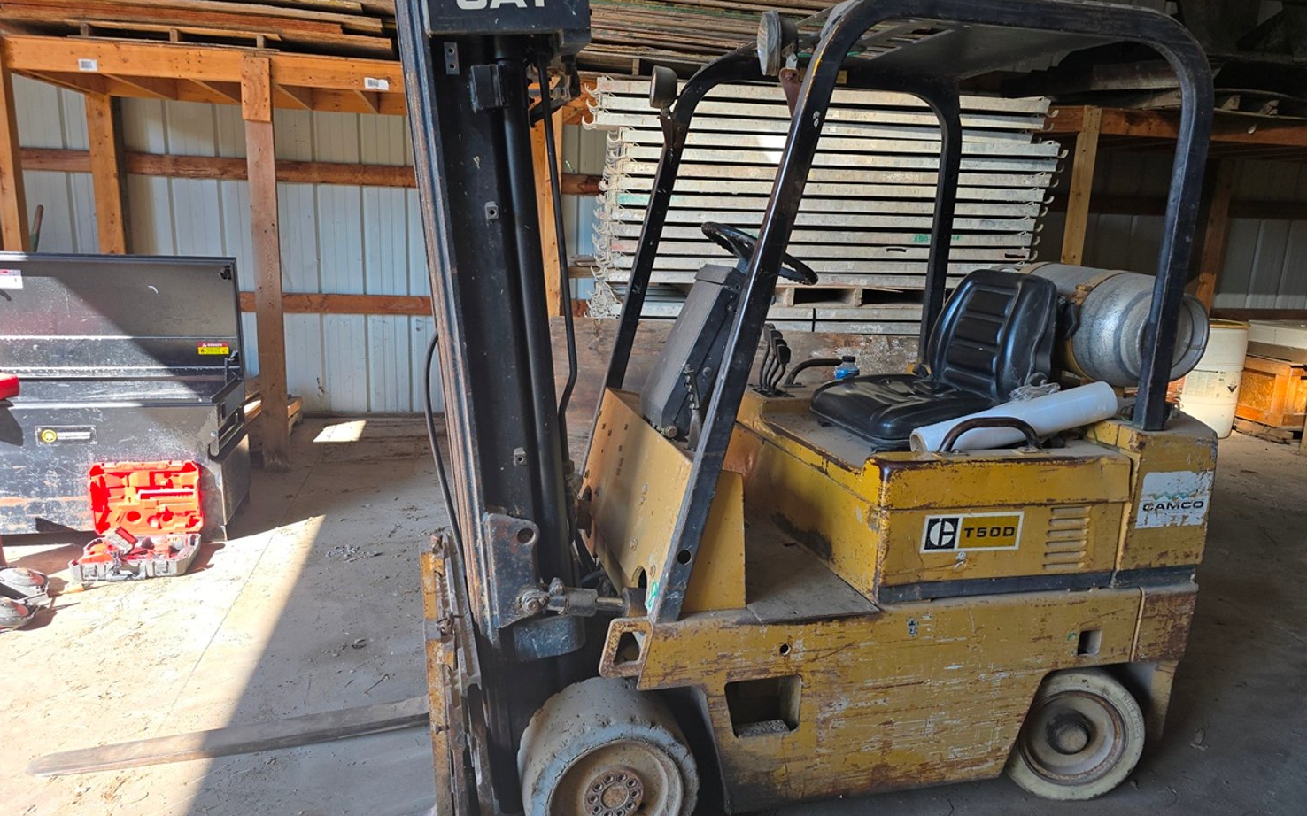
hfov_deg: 72.5
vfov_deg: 49.3
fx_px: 890
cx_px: 638
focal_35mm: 25
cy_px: 423
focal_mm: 6.3
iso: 25
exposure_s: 1/180
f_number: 1.7
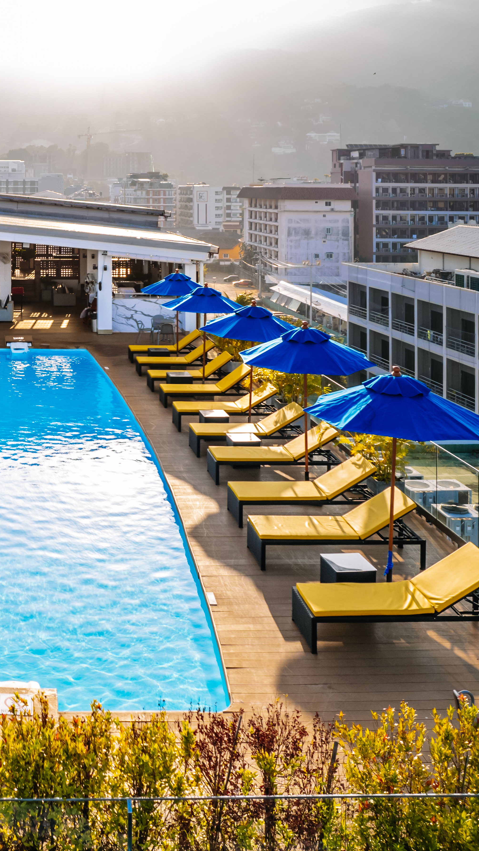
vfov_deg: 56.6
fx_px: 790
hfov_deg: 31.1
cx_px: -4
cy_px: 428
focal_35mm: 35
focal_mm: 8.38
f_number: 2.8
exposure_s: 1/640
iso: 100
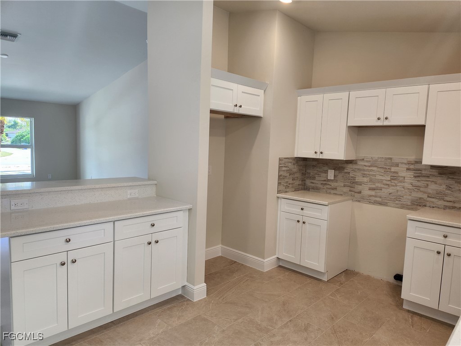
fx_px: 320
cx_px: 230
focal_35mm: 24
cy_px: 173
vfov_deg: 56.8
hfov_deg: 71.6
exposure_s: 1/120
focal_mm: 5
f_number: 1.8
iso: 100
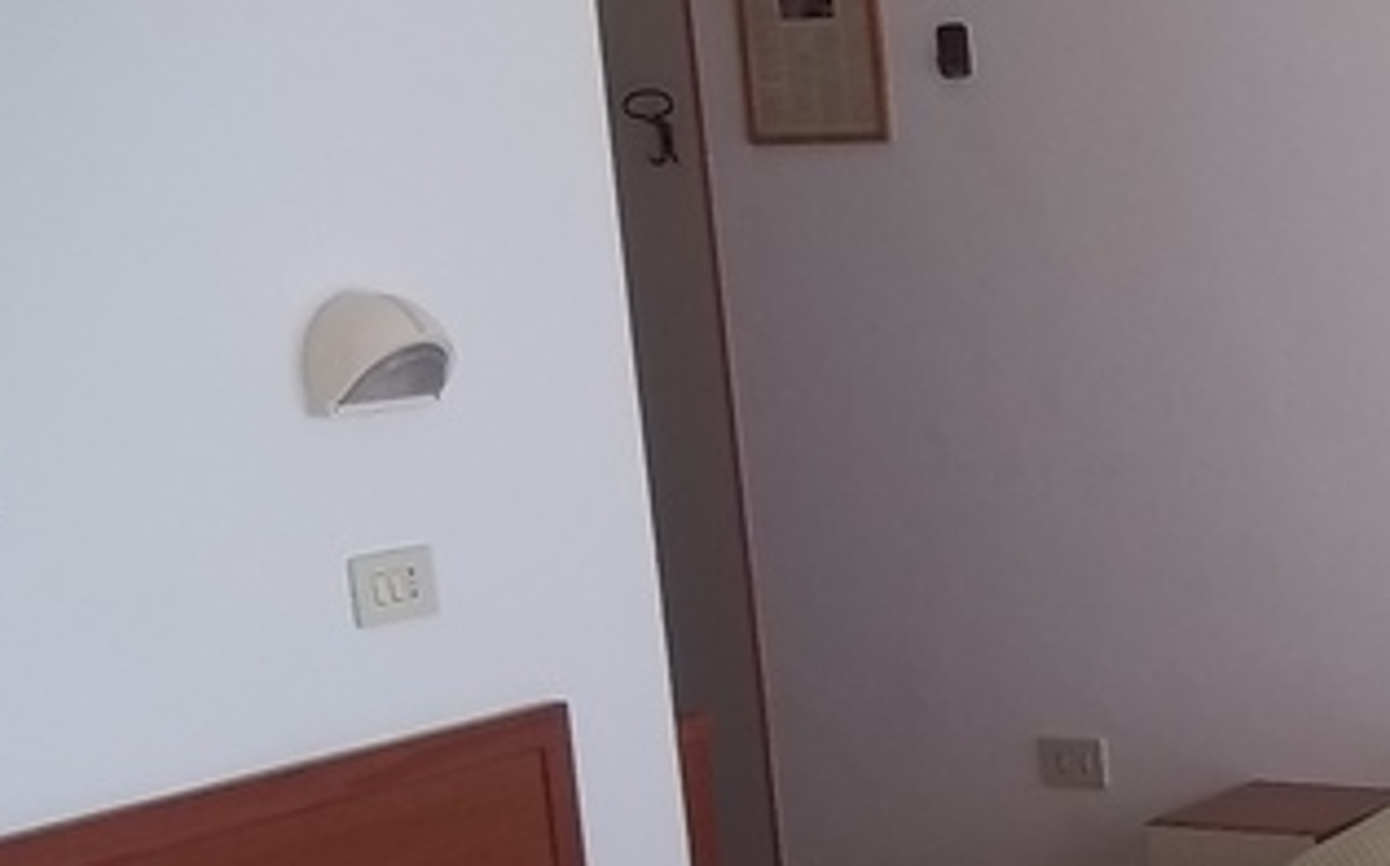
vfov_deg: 14.7
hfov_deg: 22.5
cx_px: 1592
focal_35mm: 86
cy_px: 1002
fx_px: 3256
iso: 80
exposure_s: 1/100
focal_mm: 5.7
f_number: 2.9
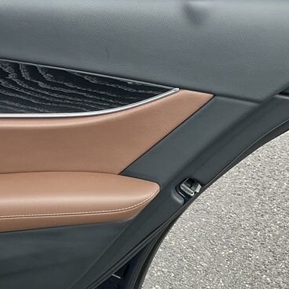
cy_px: 121
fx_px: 671
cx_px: 32
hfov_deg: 23.7
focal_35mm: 71
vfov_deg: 24.3
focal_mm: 3
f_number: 1.8
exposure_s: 1/60
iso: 50
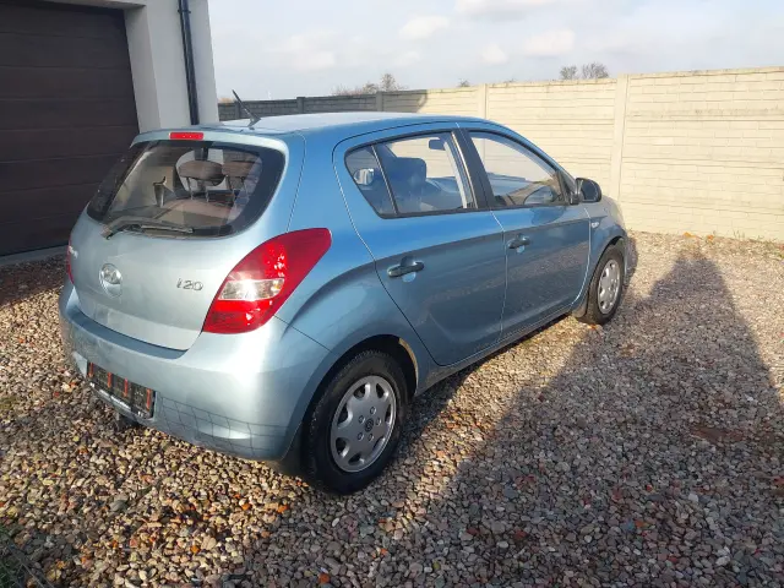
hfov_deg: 60.0
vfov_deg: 46.8
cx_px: 392
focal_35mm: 30
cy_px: 294
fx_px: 679
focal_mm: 4.6
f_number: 1.8
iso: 20
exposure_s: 1/321
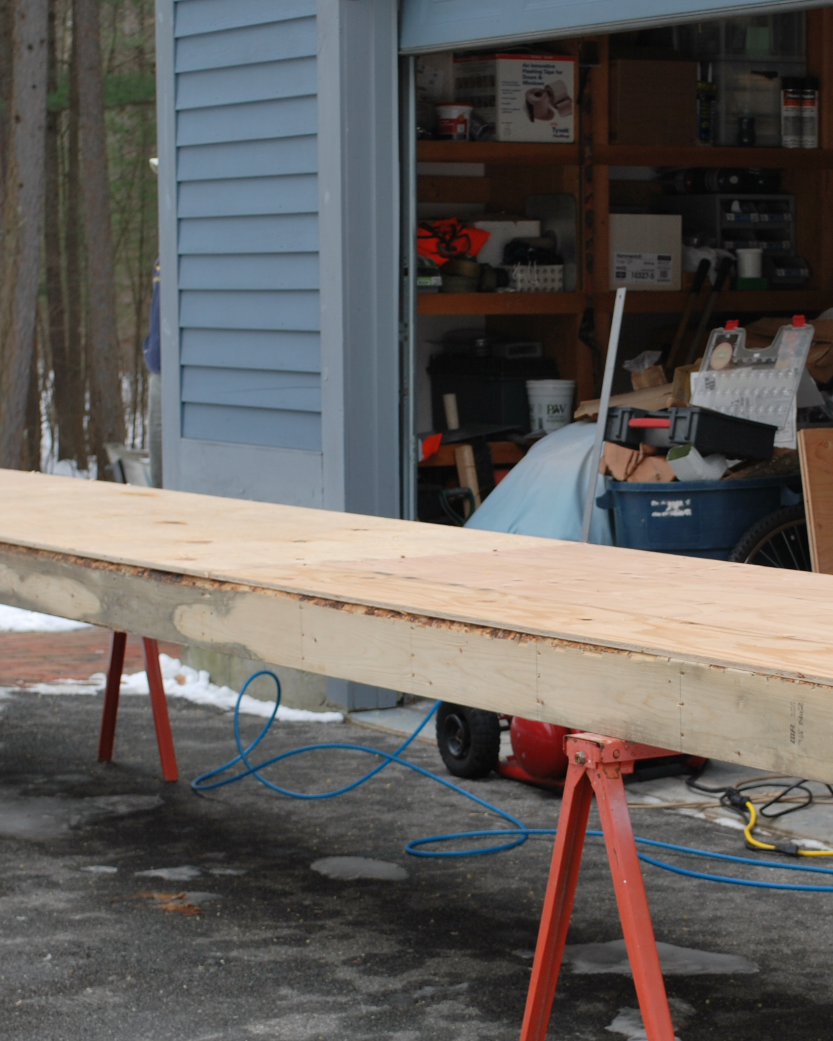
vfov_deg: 19.3
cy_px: 628
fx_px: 3051
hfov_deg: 15.5
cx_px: 576
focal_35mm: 99
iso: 100
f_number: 5.3
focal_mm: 36
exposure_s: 1/100
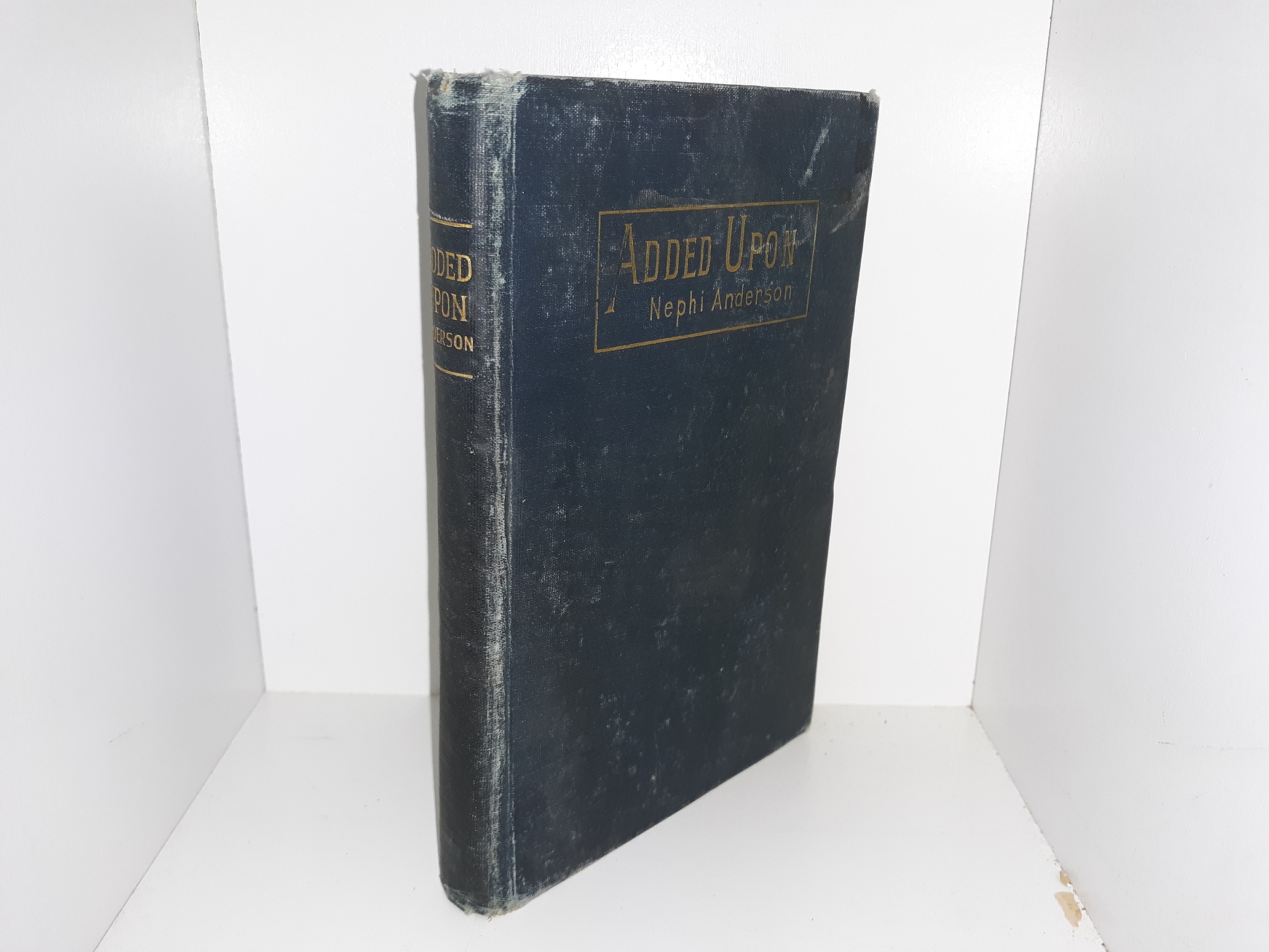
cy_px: 476
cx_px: 634
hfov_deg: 63.4
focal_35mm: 28
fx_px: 1026
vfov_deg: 49.7
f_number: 1.7
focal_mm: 3.7
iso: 50
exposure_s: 1/120
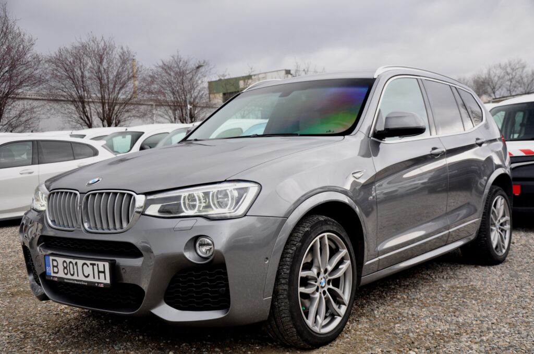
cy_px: 177
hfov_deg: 46.5
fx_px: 622
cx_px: 267
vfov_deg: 31.8
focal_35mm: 42
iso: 500
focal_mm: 28
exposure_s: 1/100
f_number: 5
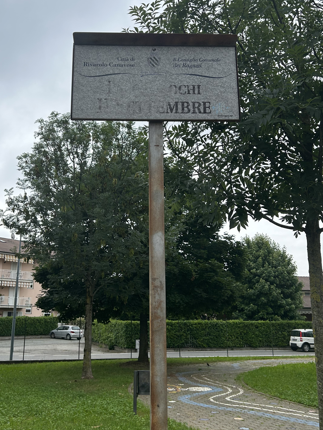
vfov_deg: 50.0
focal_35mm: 37
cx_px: 144
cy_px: 188
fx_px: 460
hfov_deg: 38.6
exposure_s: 1/2008
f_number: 1.5
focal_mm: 5.7
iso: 50
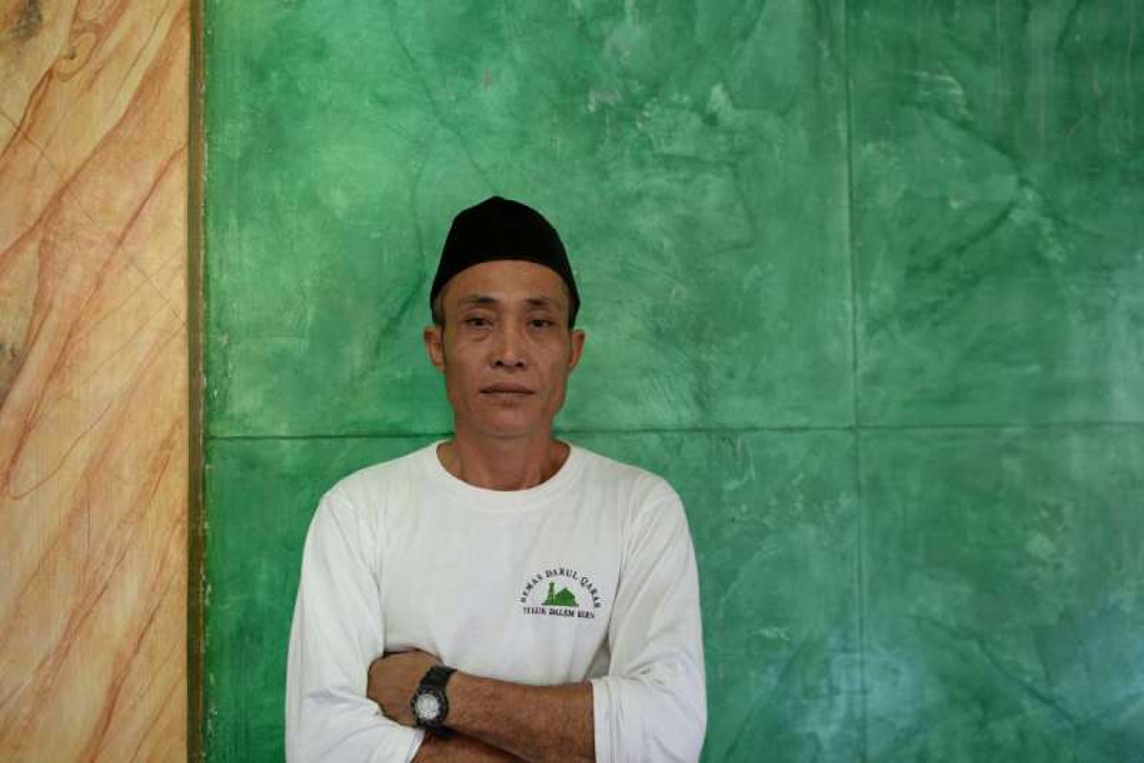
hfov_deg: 54.4
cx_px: 572
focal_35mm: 35
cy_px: 382
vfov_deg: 37.9
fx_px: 1113
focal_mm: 35
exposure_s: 1/60
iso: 100
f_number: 3.2
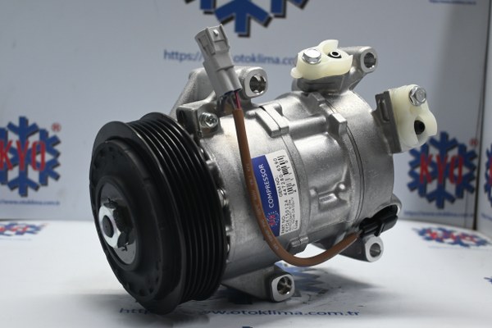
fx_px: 717
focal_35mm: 52
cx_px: 246
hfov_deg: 37.9
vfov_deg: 25.8
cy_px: 164
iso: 900
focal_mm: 35
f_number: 5.3
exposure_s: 1/60
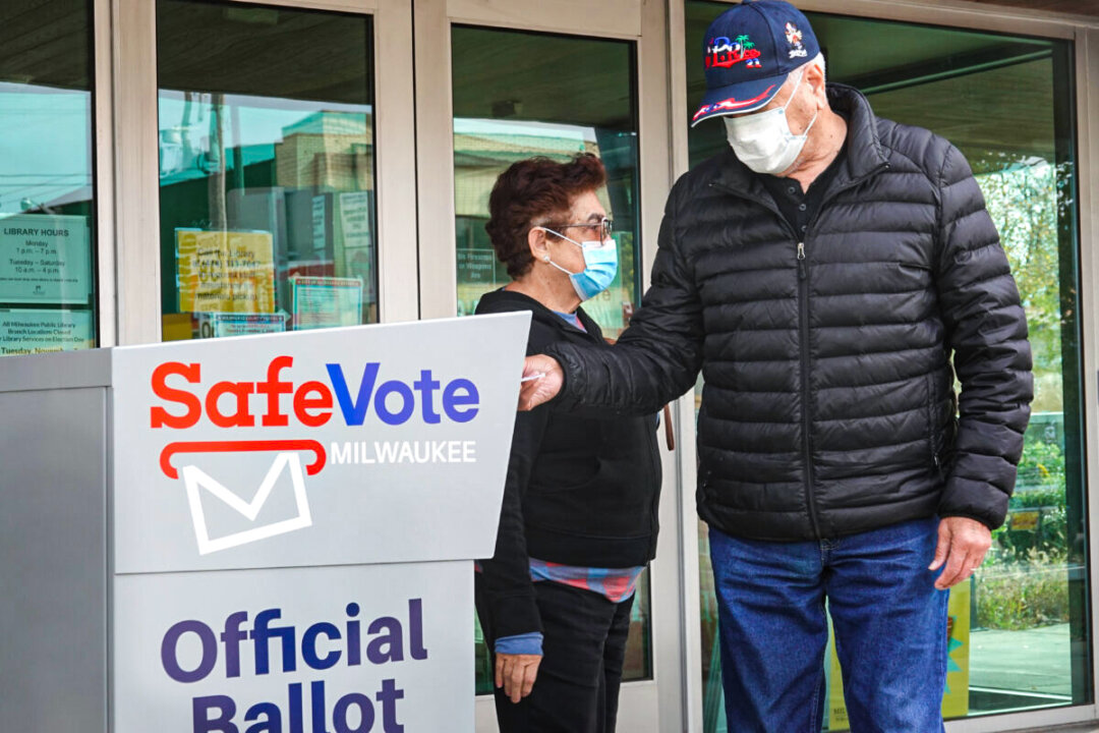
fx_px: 2381
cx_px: 550
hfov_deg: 26.0
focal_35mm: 78
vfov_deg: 17.5
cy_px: 366
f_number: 5
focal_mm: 28.54
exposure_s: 1/200
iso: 200
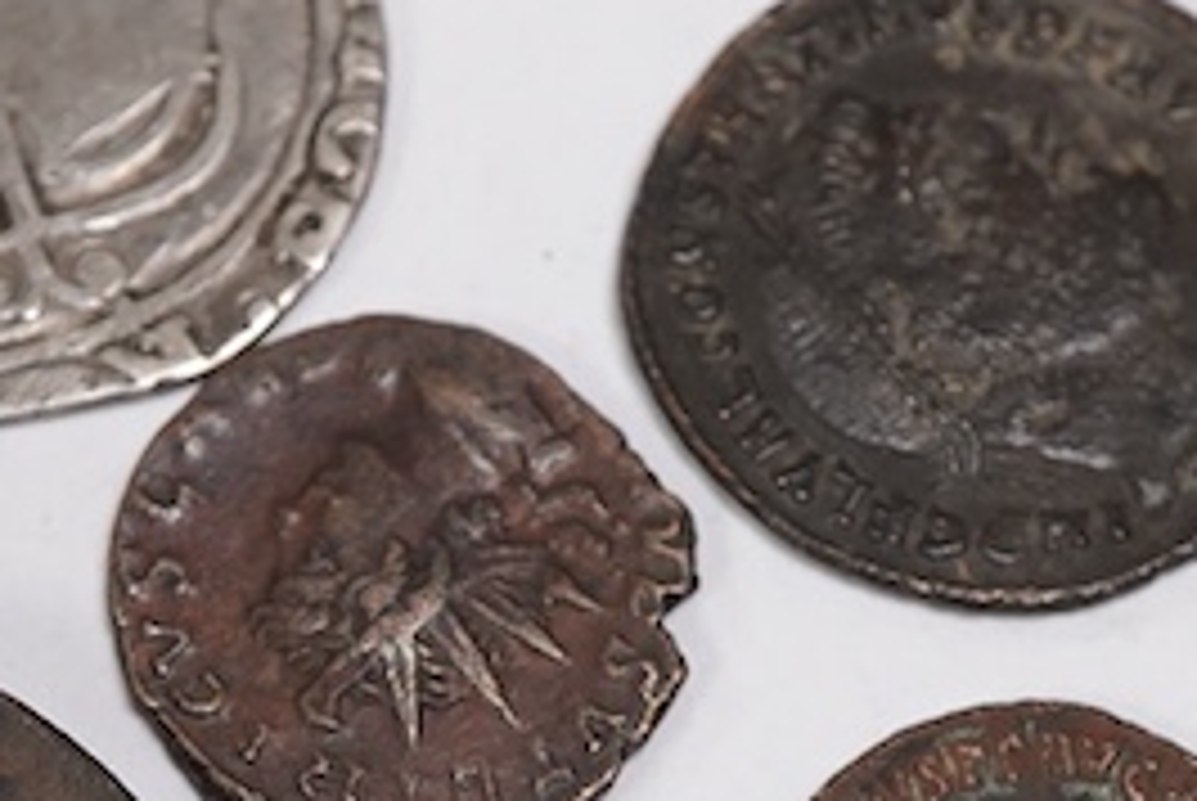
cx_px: 320
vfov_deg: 9.0
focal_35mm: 152
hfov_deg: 13.5
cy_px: 806
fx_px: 5059
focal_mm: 30
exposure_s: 1/125
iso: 1250
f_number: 9
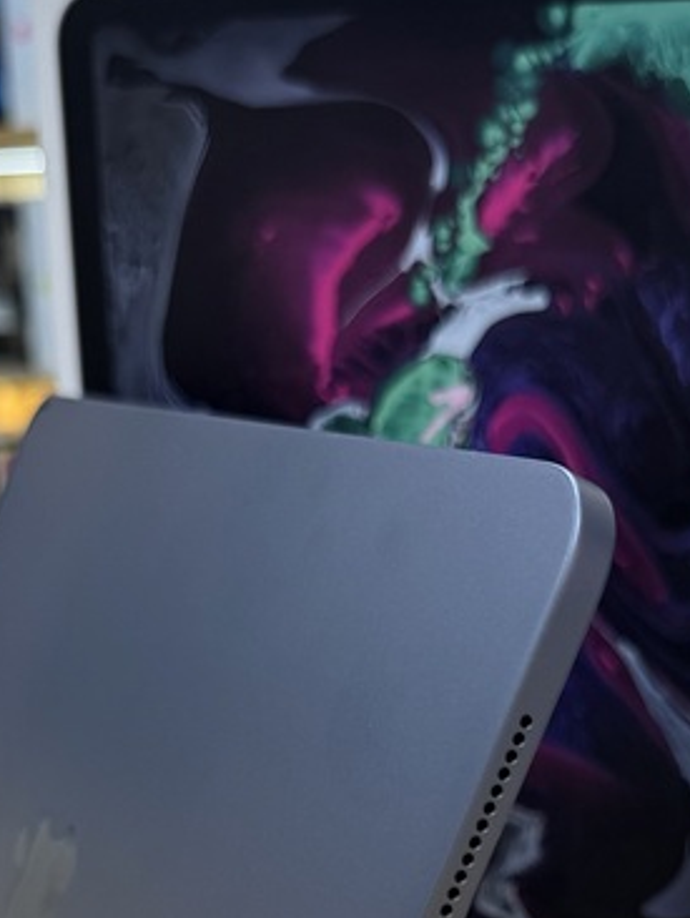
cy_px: 913
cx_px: 408
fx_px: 1566
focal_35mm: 59
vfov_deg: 30.4
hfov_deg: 24.8
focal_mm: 6.76
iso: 100
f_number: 1.78
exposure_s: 1/120
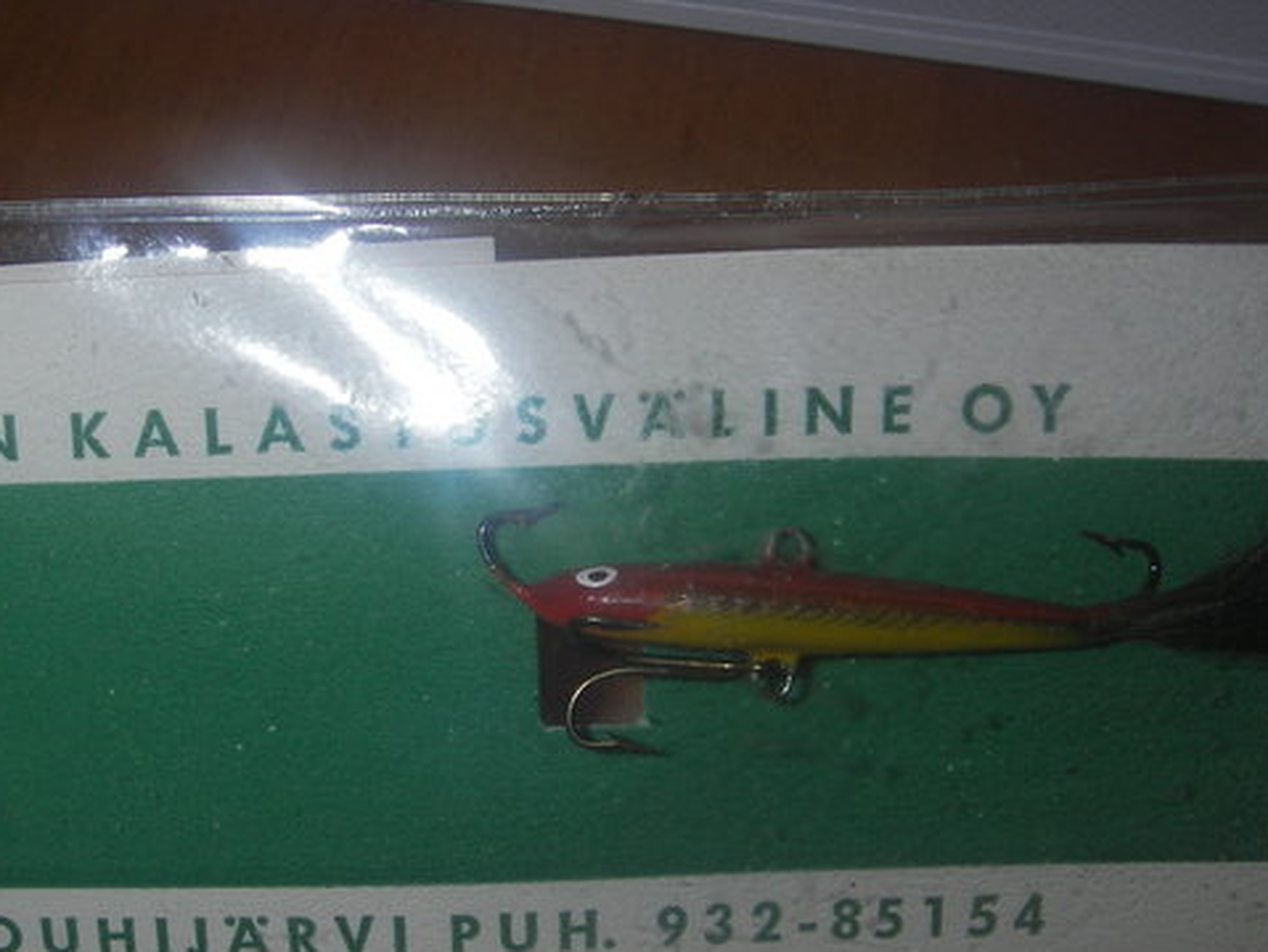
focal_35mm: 54
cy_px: 604
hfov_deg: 35.2
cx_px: 443
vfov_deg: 27.0
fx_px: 1980
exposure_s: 1/30
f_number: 6.6
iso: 50
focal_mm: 6.3
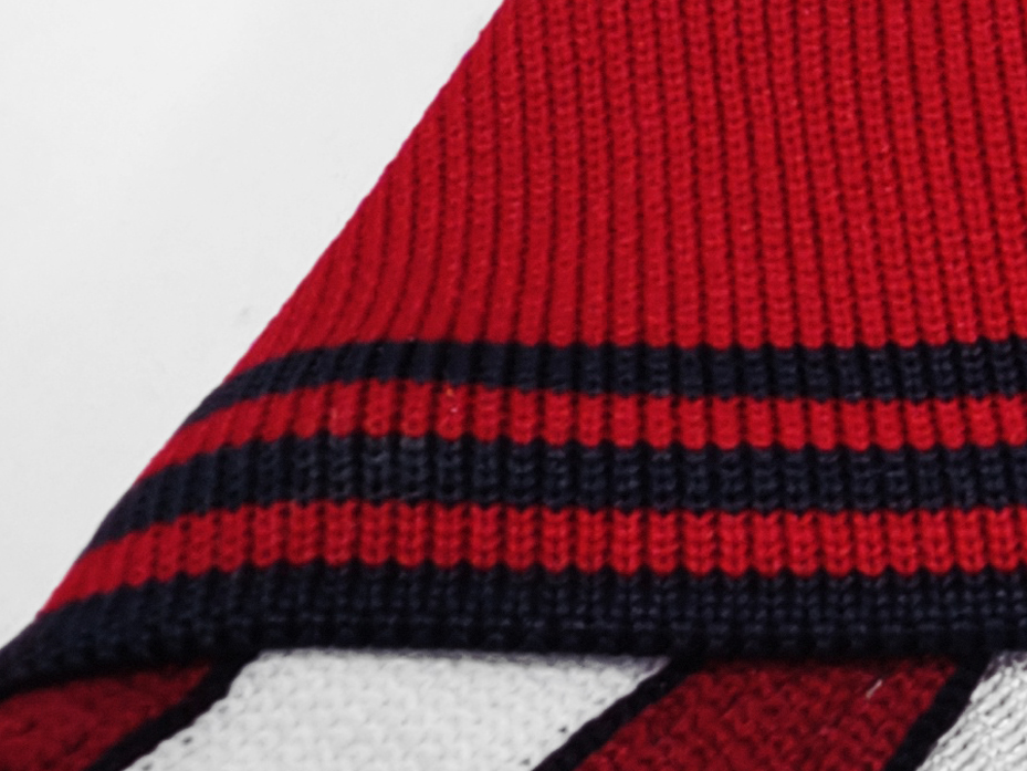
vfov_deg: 14.7
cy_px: -32
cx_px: 1815
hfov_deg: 16.7
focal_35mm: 99
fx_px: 2938
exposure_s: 1/100
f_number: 2.2
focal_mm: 2.59
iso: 189
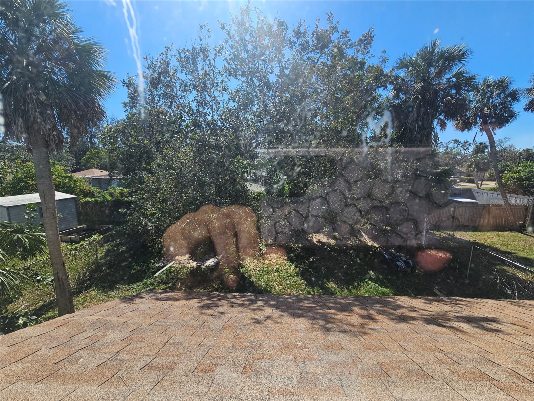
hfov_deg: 106.2
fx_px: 201
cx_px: 267
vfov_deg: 89.9
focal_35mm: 13
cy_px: 200
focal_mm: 2.2
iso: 50
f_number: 2.2
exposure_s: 1/1700
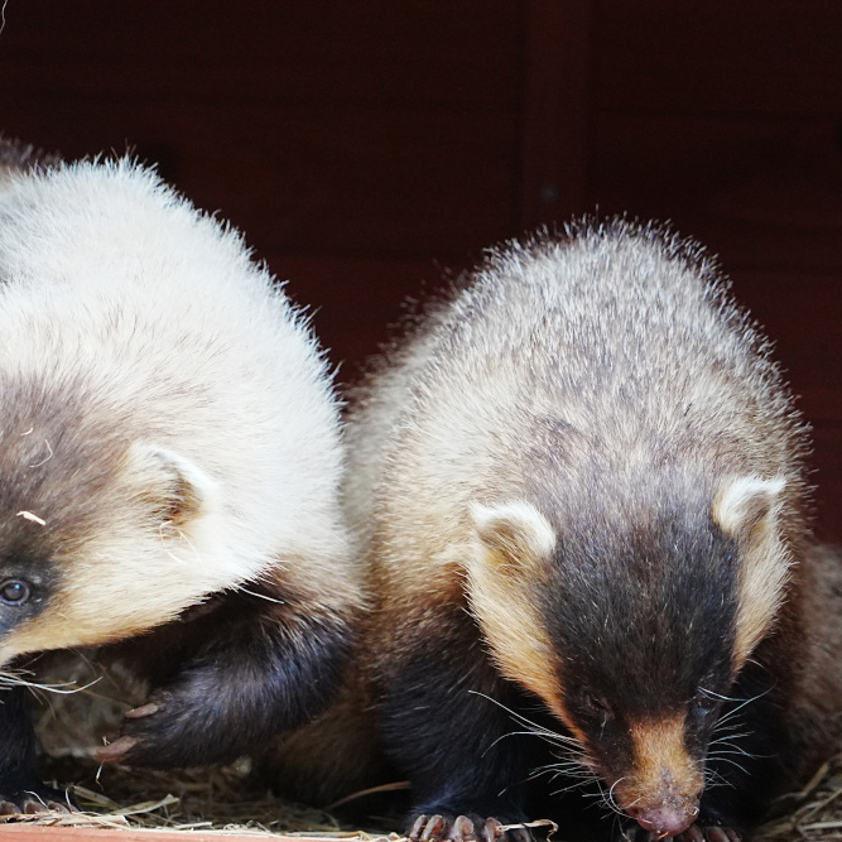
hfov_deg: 4.8
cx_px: 410
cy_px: 436
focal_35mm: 367
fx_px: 10100
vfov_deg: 4.8
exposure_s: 1/1000
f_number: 6.3
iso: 5000
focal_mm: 240
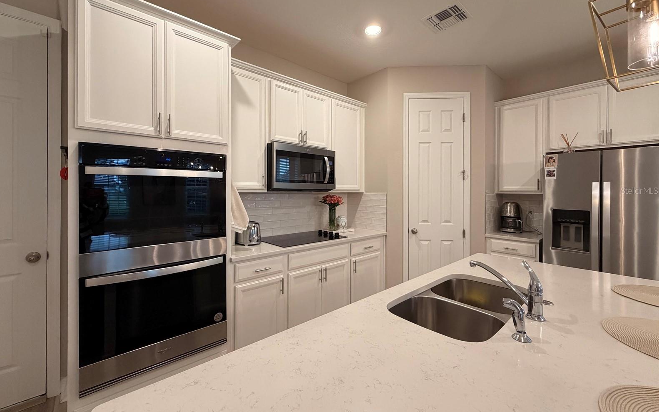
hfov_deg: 101.5
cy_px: 190
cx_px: 327
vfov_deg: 74.7
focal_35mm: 15
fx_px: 269
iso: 320
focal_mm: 2.22
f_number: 2.2
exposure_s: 1/120
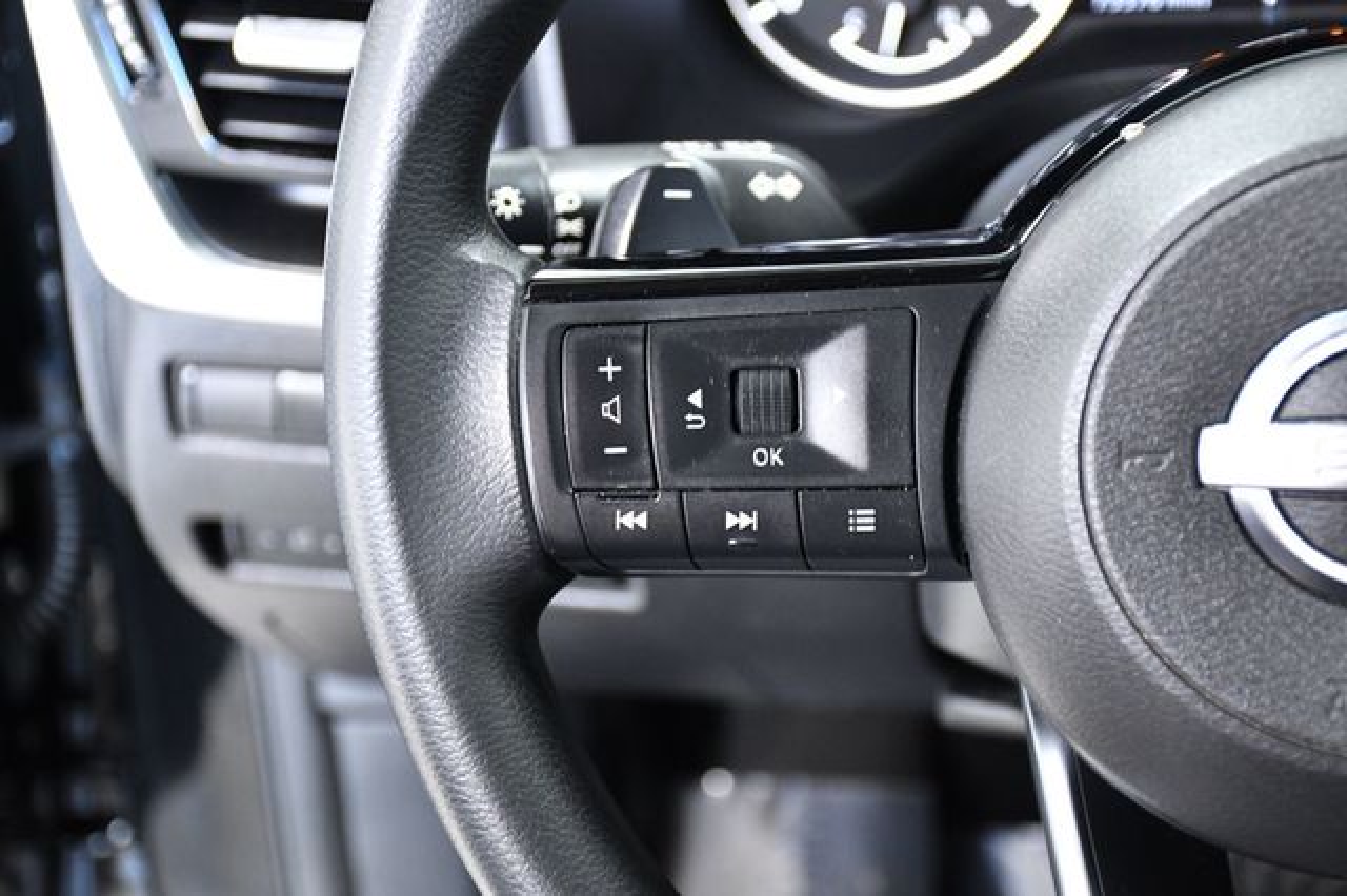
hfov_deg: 30.1
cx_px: 674
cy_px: 448
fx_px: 2506
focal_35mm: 67
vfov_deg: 20.3
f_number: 4.5
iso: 2500
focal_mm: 45
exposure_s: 1/25
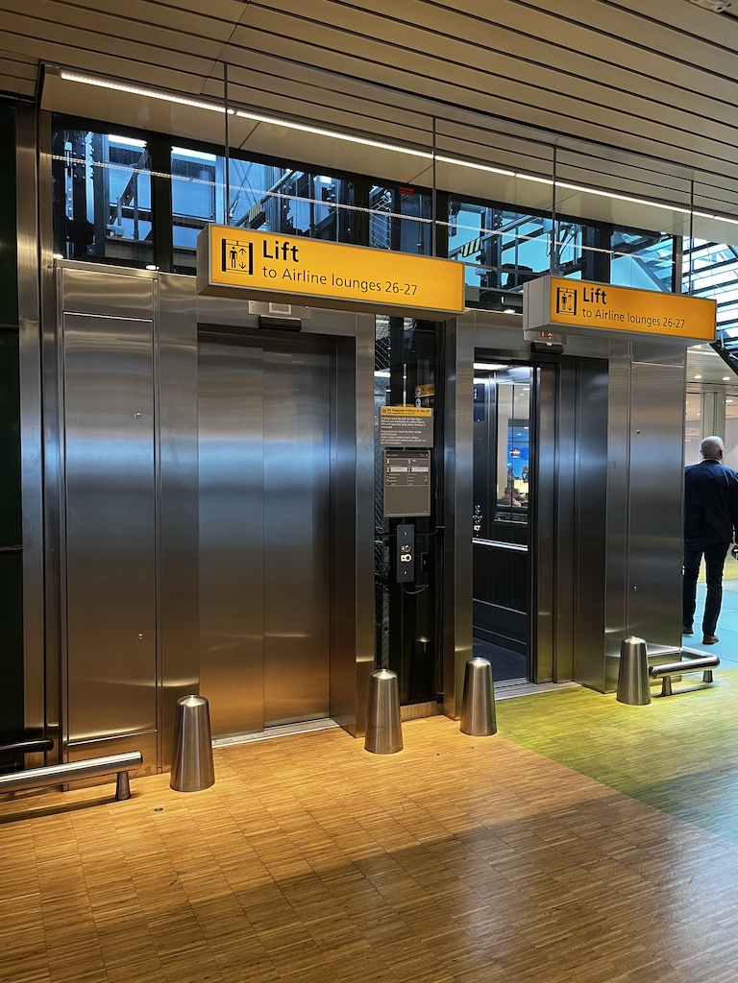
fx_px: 739
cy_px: 492
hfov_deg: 53.1
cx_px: 369
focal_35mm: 26
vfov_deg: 67.3
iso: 125
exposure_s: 1/50
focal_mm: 5.1
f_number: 1.6
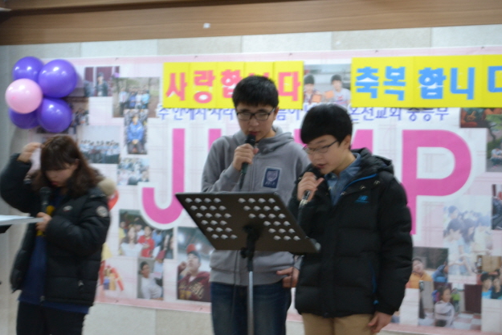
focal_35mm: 98
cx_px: 276
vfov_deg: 14.0
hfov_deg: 20.9
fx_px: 1361
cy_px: 188
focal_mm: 55
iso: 800
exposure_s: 1/15
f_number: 5.6
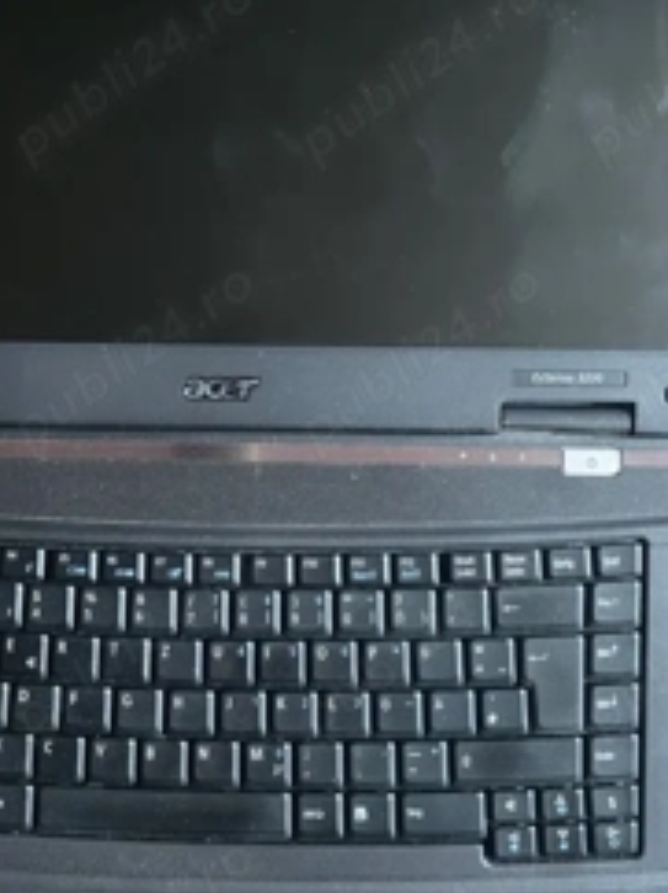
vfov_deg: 43.8
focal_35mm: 43
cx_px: 207
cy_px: 402
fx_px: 1108
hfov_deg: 33.2
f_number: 1.6
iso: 1000
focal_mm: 4.2
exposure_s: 1/30
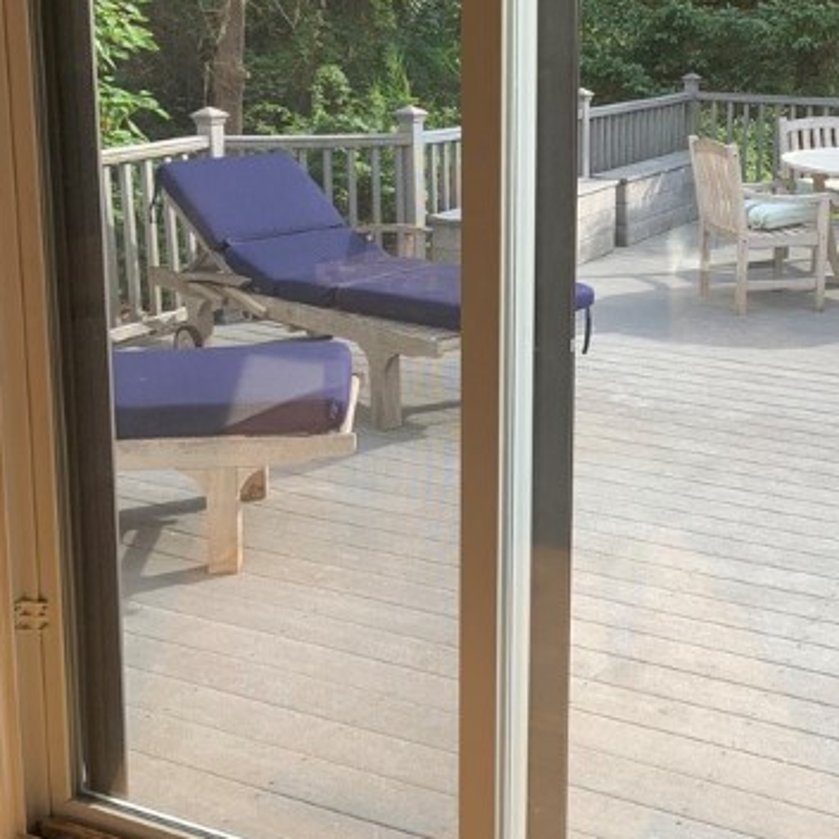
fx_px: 1371
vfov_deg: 33.7
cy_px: 283
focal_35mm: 50
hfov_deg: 33.3
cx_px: 635
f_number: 1.8
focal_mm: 4.25
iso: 25
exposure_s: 1/391
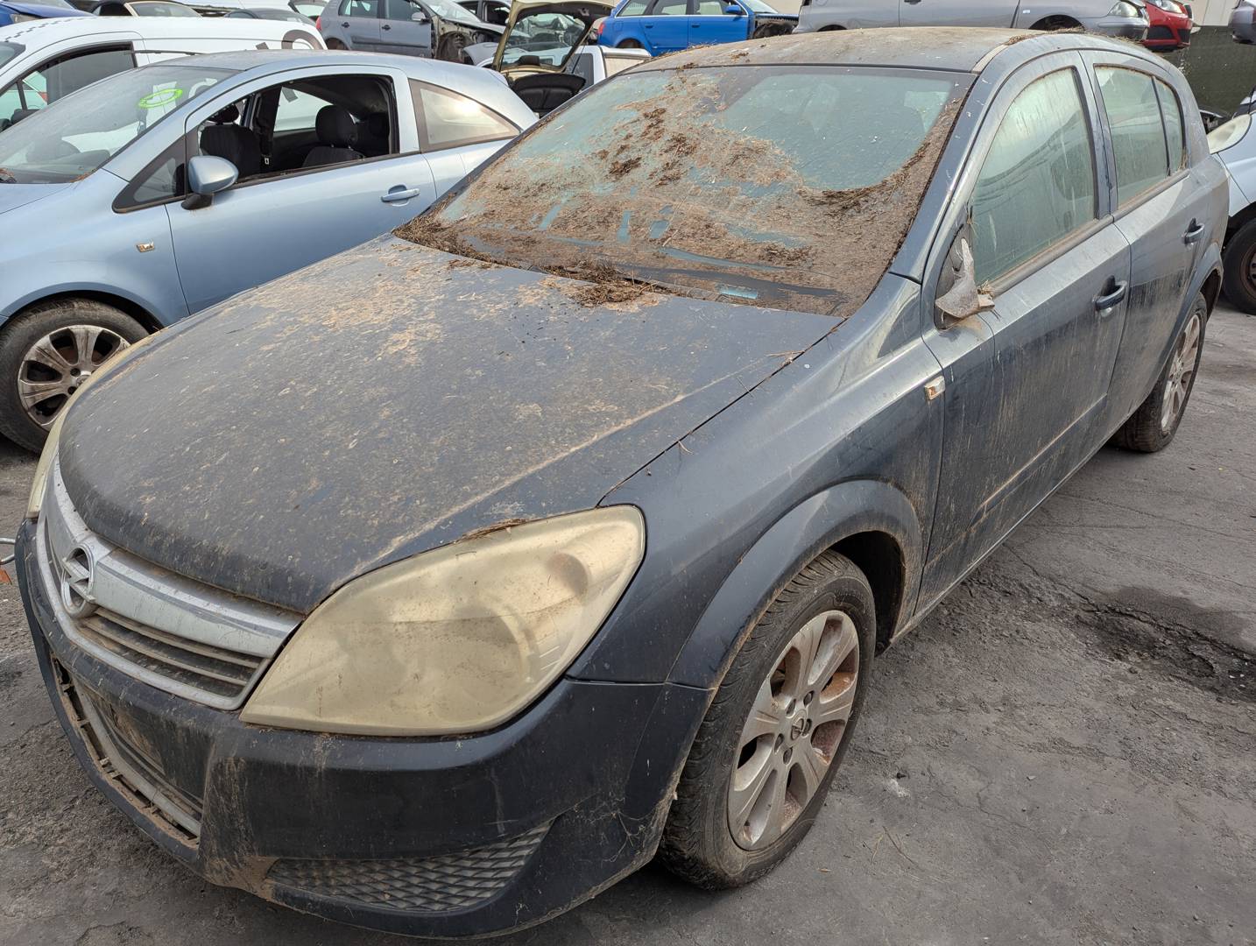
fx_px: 872
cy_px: 473
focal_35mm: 24
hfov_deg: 71.5
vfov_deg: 56.9
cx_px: 628
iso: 36
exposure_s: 1/712
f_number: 1.85
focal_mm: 6.81
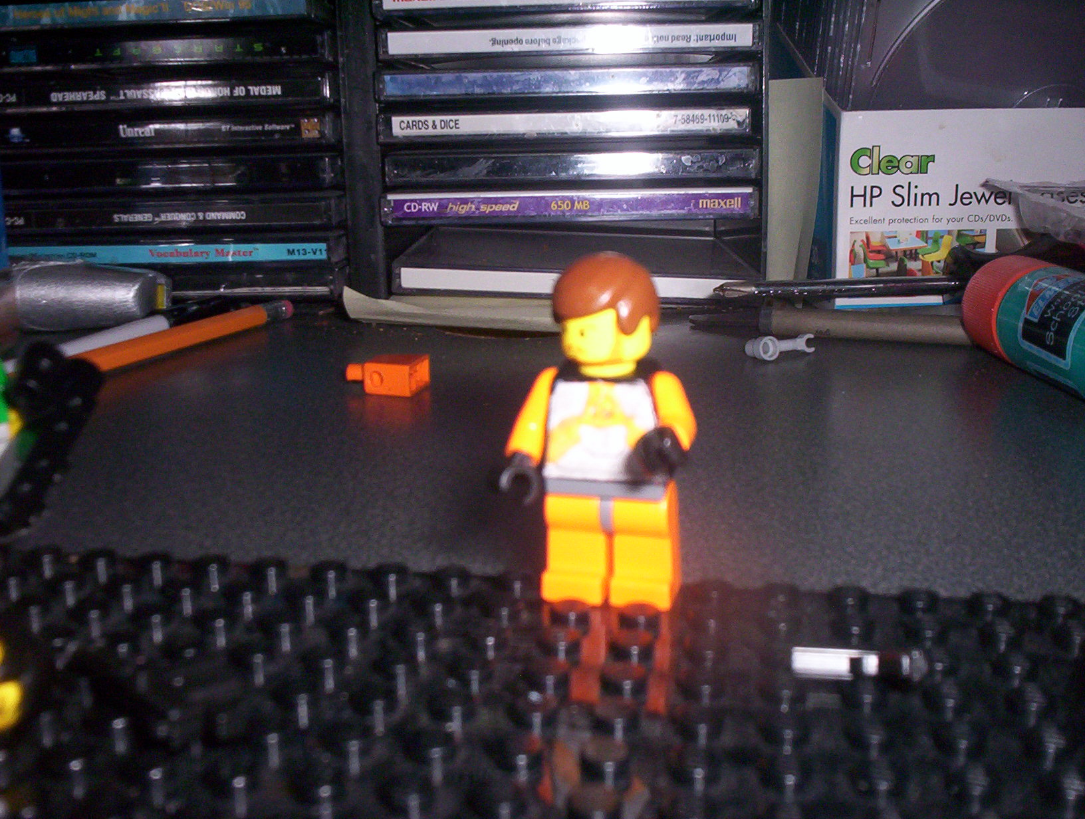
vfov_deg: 37.9
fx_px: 1194
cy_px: 410
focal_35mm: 38
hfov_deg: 48.9
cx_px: 542
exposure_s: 1/60
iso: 140
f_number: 4.5
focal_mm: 4.99
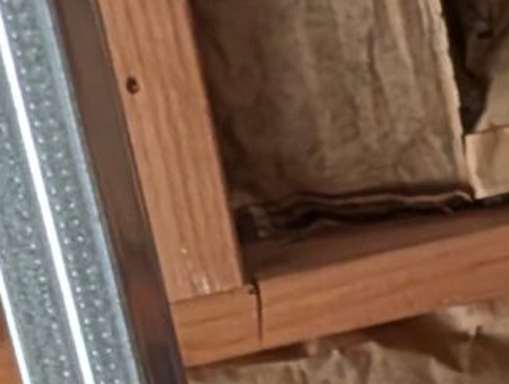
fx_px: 2801
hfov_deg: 10.3
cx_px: 416
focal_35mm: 190
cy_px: 1412
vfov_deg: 6.6
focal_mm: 6.9
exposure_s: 1/151
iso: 1212
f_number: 1.68
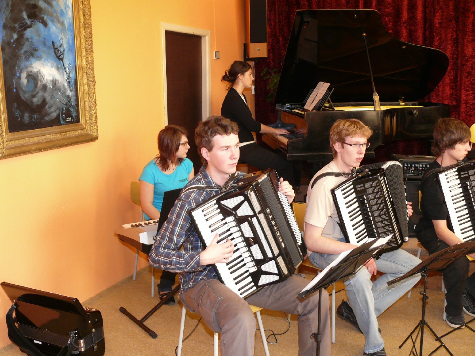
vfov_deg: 36.0
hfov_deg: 46.8
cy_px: 178
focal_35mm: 40
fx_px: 549
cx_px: 238
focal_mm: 8.1
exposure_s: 1/30
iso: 200
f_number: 2.8
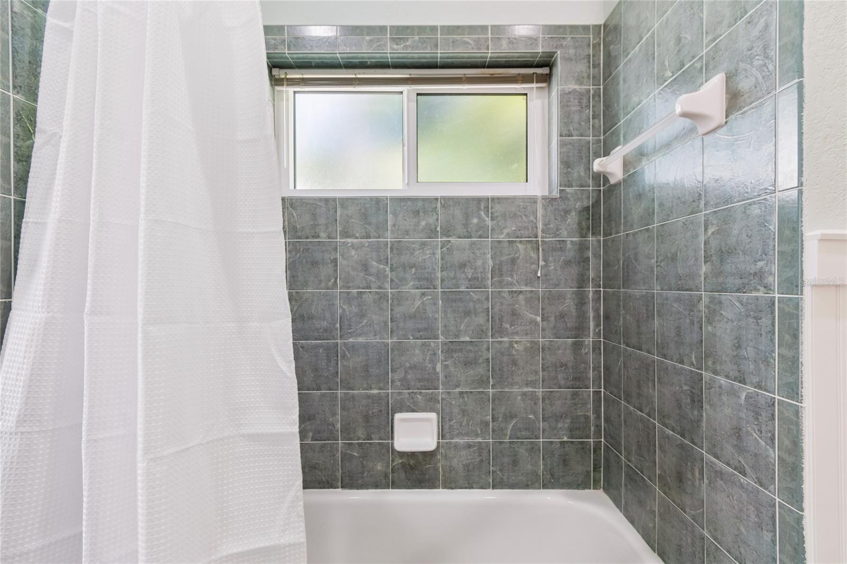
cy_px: 282
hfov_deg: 100.4
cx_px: 424
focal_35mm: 15
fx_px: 353
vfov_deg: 77.3
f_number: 7.1
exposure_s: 1/5
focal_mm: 10
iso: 100
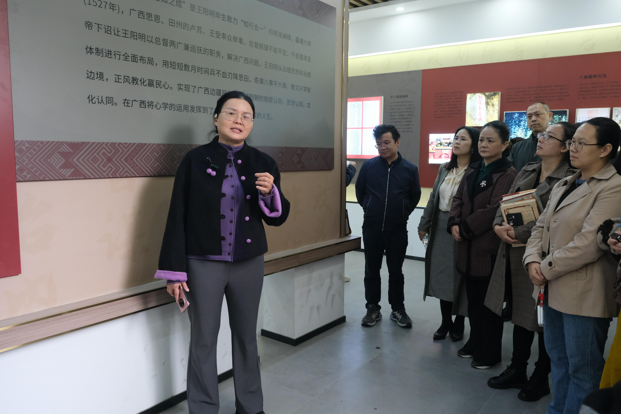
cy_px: 207
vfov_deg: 47.9
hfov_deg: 67.4
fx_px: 466
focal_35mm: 27
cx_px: 310
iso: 3200
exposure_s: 1/125
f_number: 5
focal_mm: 18
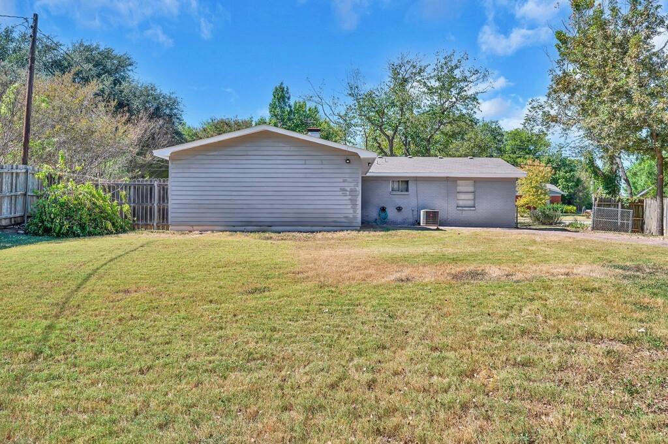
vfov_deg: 43.5
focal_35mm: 30
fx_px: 556
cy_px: 222
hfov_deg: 62.0
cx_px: 334
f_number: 8
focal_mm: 30
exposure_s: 1/250
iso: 100
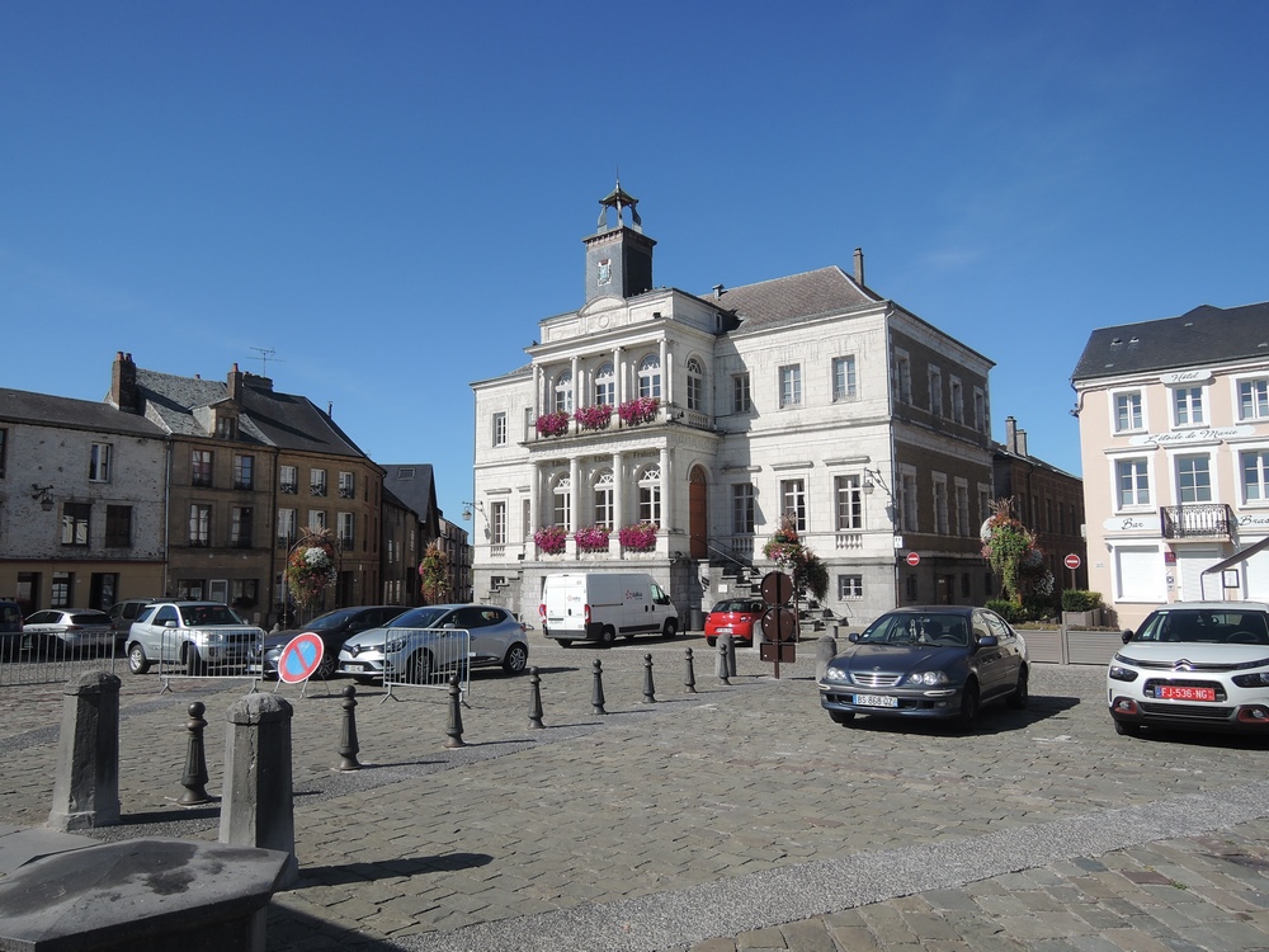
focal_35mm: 24
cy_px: 476
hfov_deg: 71.6
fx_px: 880
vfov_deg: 56.8
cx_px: 634
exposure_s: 1/250
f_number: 2.8
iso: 80
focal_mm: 5.1
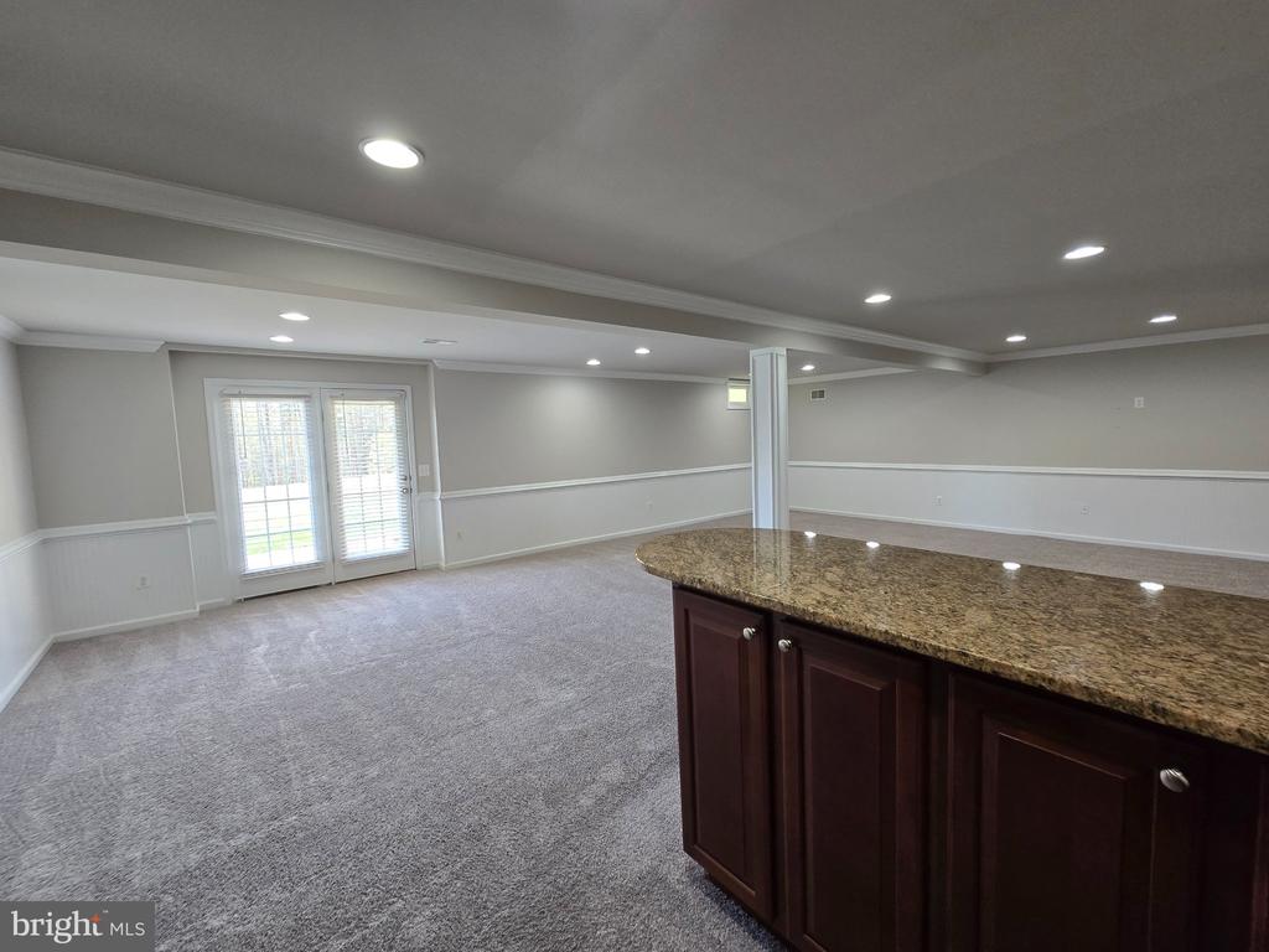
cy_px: 476
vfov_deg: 89.9
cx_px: 634
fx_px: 477
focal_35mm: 13
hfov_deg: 106.2
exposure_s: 1/60
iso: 125
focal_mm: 2.2
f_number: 2.2
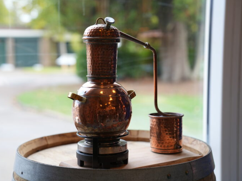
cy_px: 91
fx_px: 420
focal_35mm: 60
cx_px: 110
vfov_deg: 24.4
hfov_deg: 32.2
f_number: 2.8
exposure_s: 1/320
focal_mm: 55
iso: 800
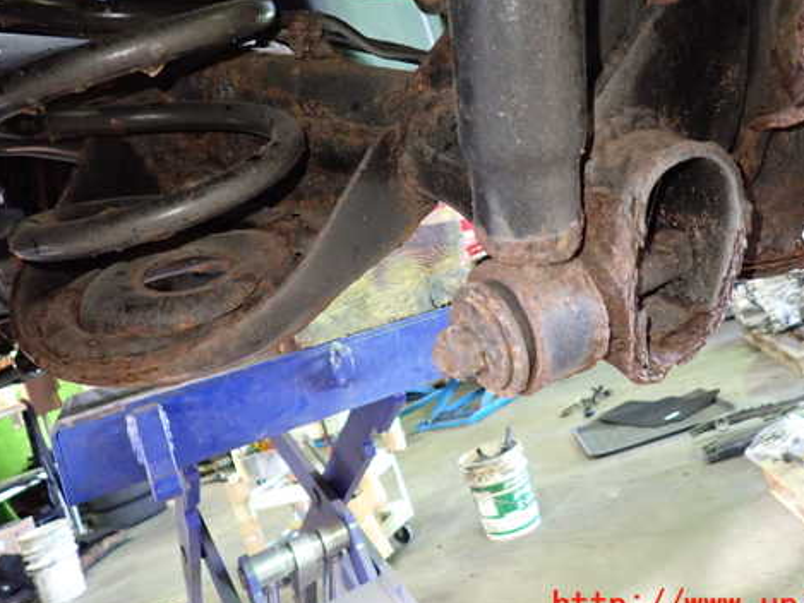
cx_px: 425
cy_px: 243
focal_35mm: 32
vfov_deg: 44.0
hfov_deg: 56.8
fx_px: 743
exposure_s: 1/30
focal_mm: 4.5
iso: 640
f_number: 2
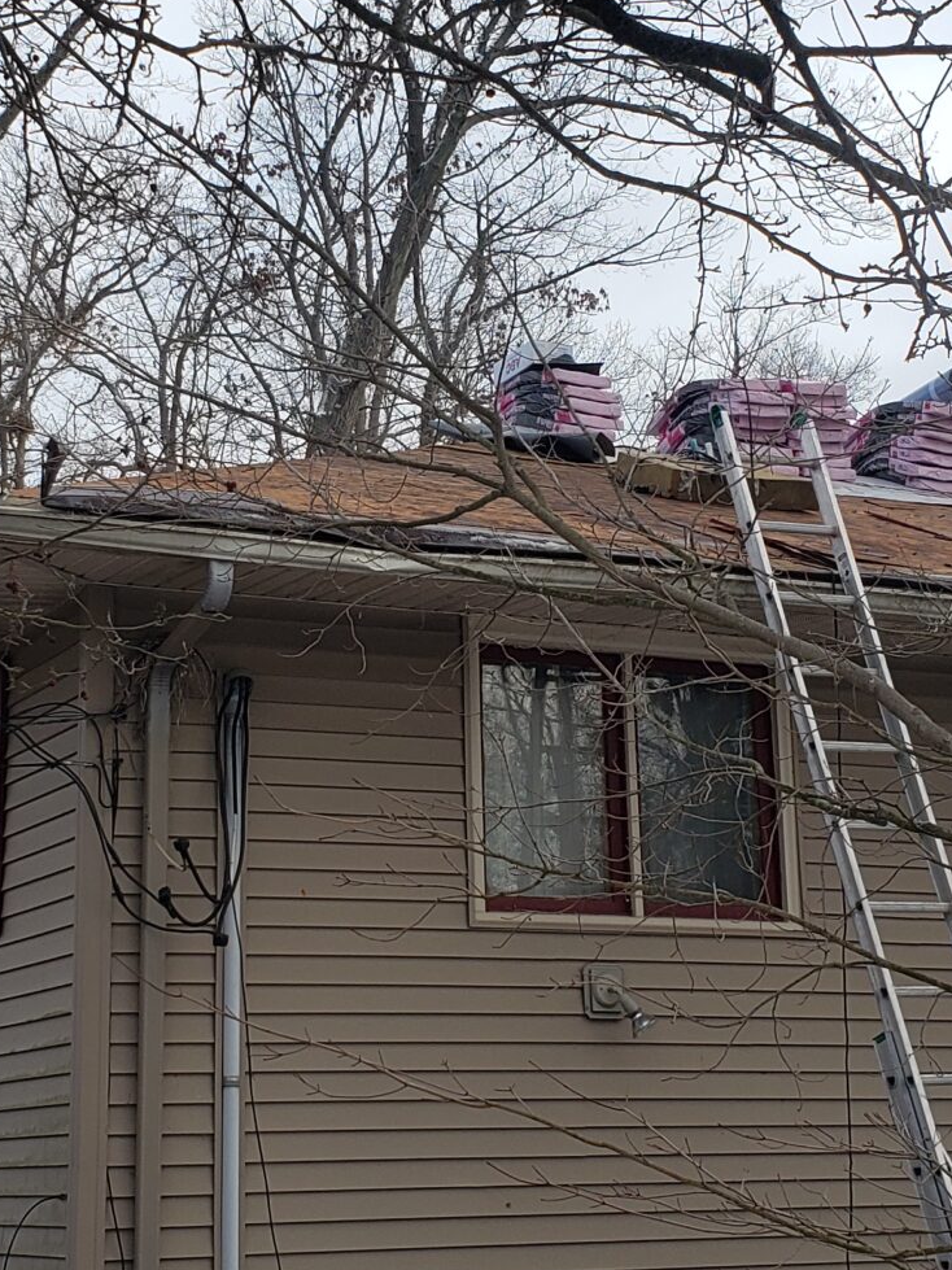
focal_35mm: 68
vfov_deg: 28.5
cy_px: 502
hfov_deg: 21.6
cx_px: 418
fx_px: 2494
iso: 50
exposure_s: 1/845
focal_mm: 4.3
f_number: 2.4
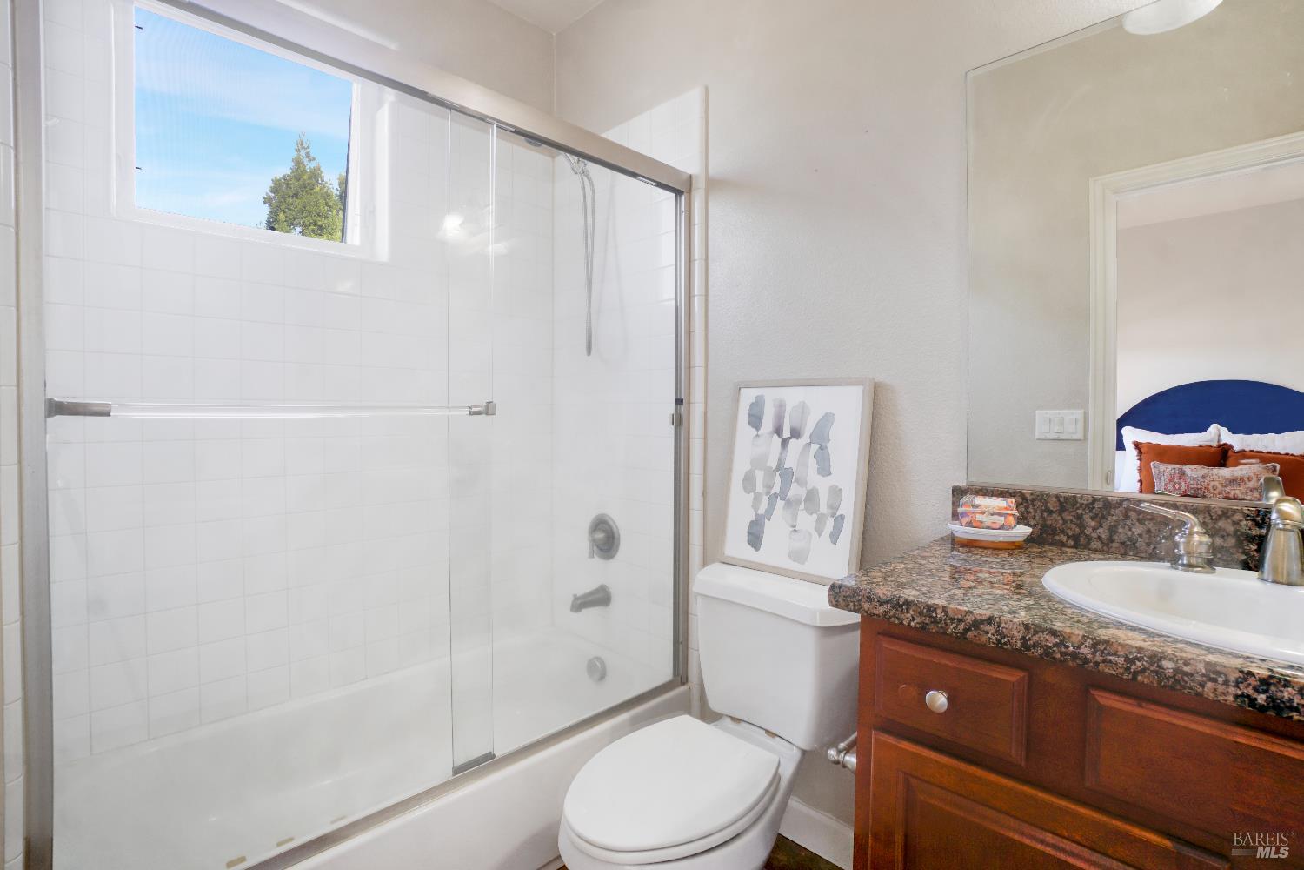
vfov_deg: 77.3
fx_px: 543
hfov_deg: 100.4
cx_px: 652
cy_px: 435
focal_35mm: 15
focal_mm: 10
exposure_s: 1/2.5
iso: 125
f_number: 9
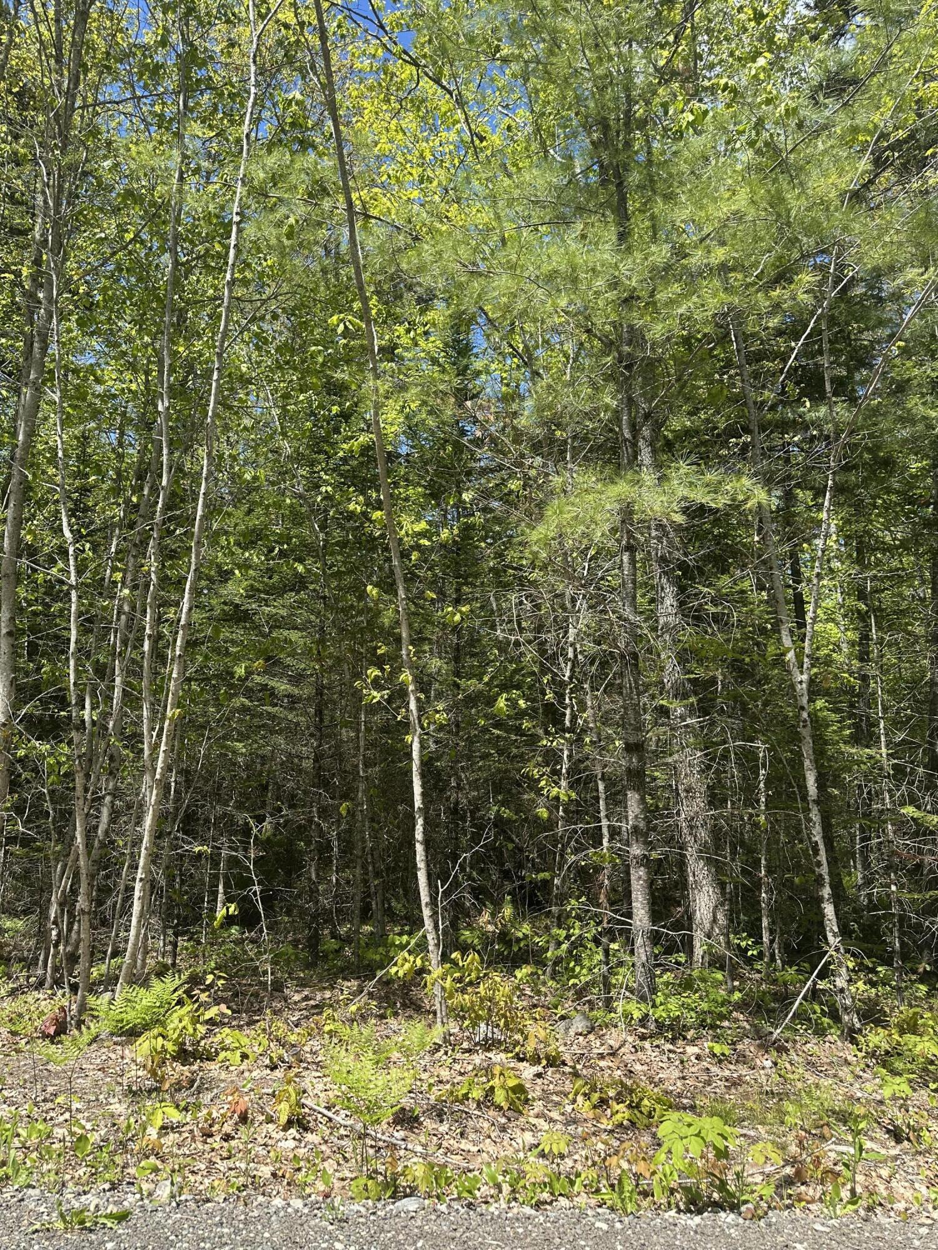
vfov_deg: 71.6
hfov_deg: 56.8
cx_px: 469
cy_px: 625
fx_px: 867
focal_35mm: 24
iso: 80
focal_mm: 6.86
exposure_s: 1/1664
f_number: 1.78
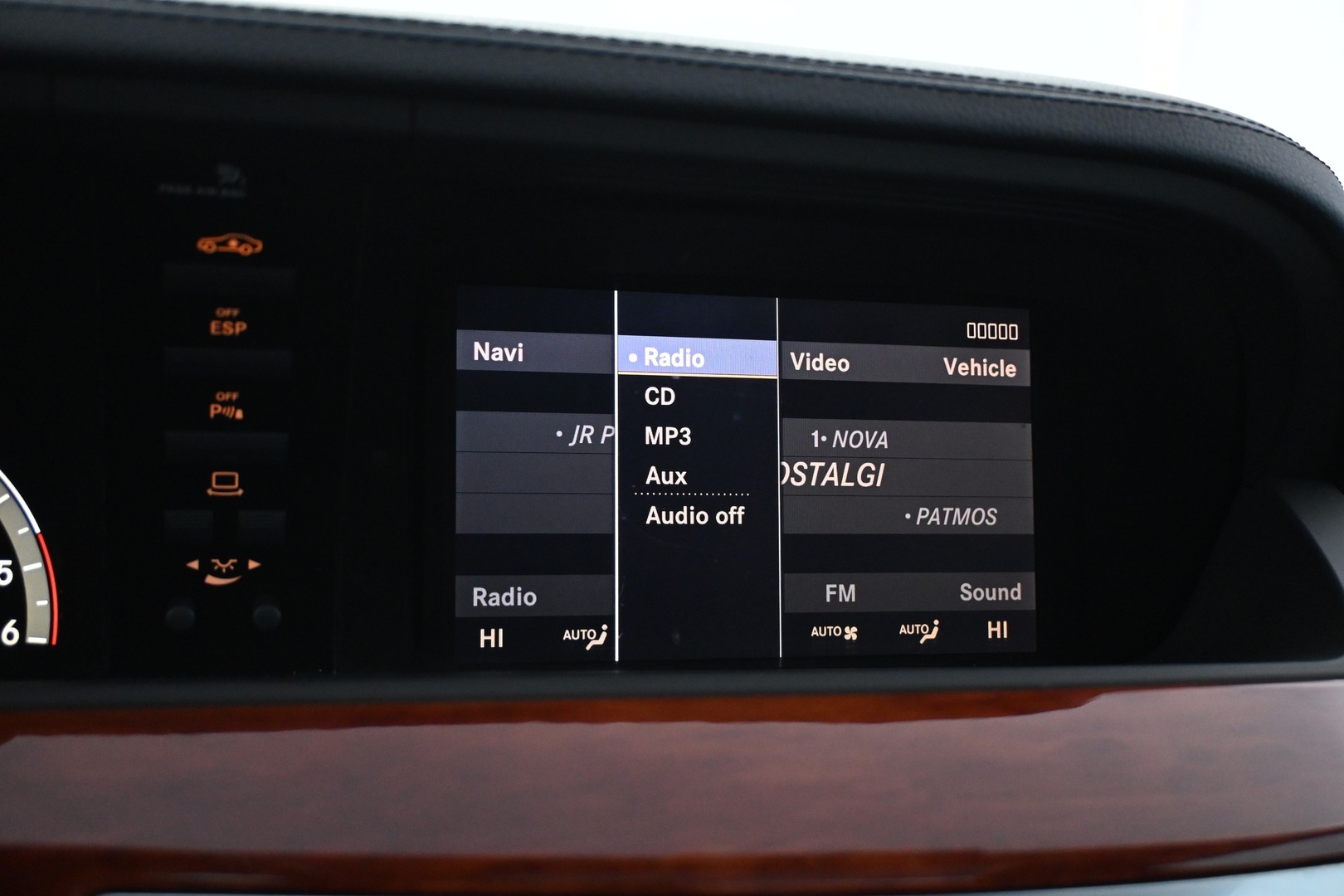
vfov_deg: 32.4
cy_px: 448
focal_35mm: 41
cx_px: 672
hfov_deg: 47.2
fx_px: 1540
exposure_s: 1/40
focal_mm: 27.5
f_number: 4.5
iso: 2800
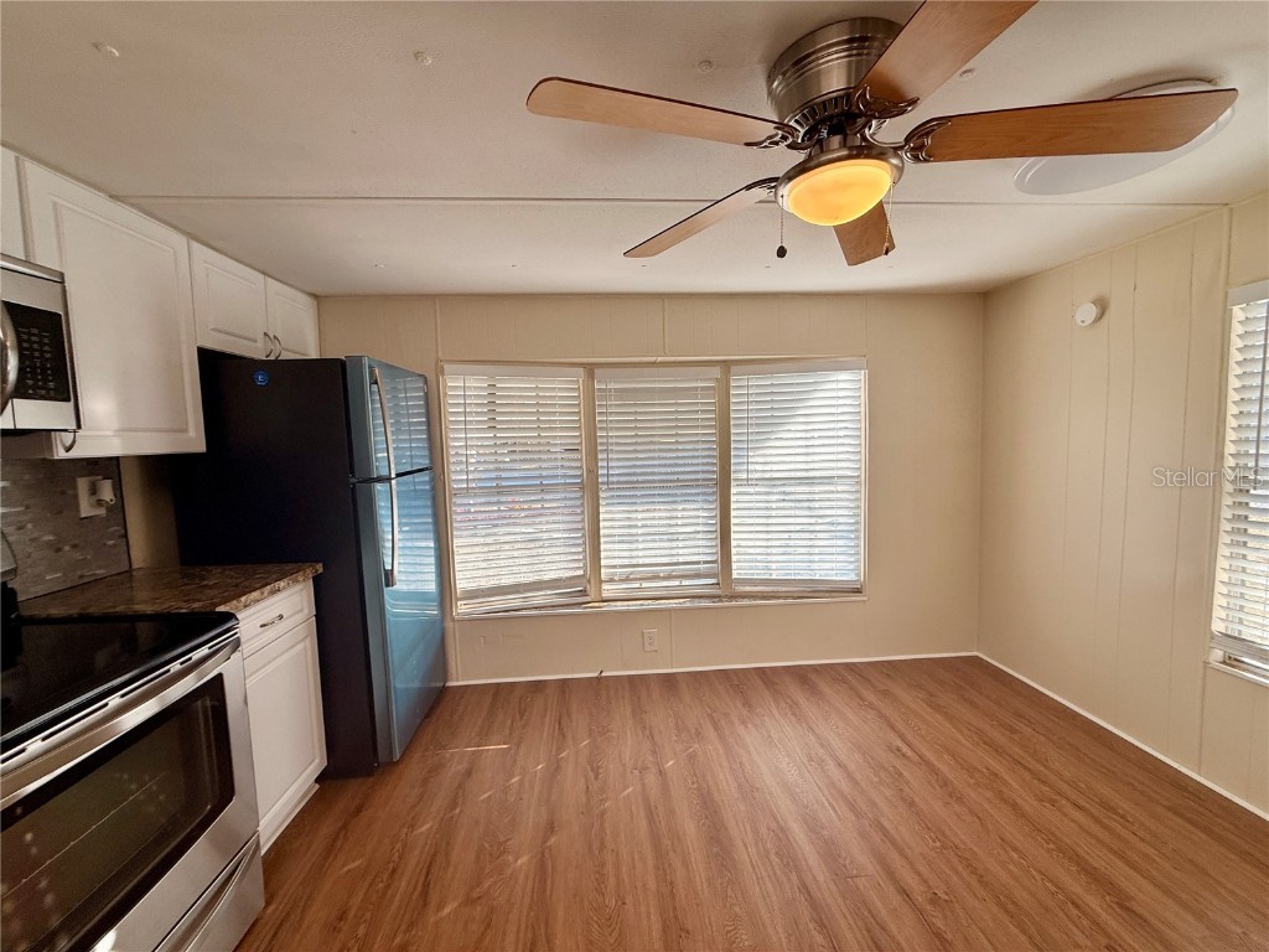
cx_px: 634
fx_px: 513
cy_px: 476
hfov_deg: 102.1
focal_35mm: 14
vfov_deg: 85.7
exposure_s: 1/171
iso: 64
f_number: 2.2
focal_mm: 2.22
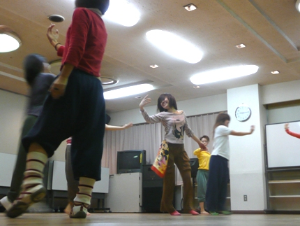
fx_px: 416
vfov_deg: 30.3
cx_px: 150
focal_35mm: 48
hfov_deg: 39.6
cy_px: 113
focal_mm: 7.8
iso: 200
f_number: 4.2
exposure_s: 1/20
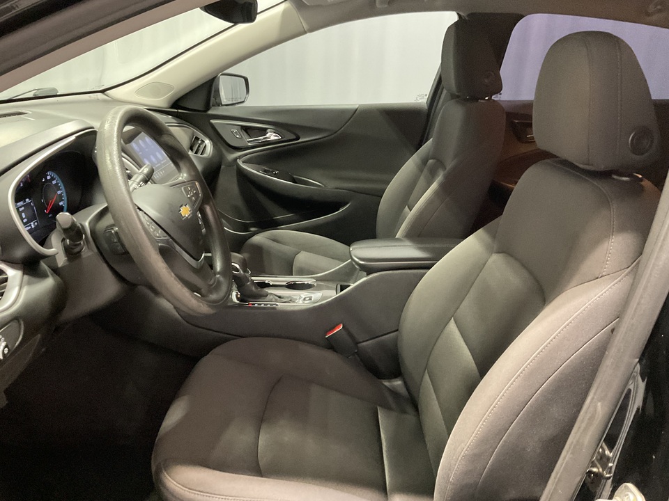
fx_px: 560
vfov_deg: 48.2
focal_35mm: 29
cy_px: 250
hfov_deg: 61.7
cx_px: 334
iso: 500
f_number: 1.8
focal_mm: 3
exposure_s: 1/30
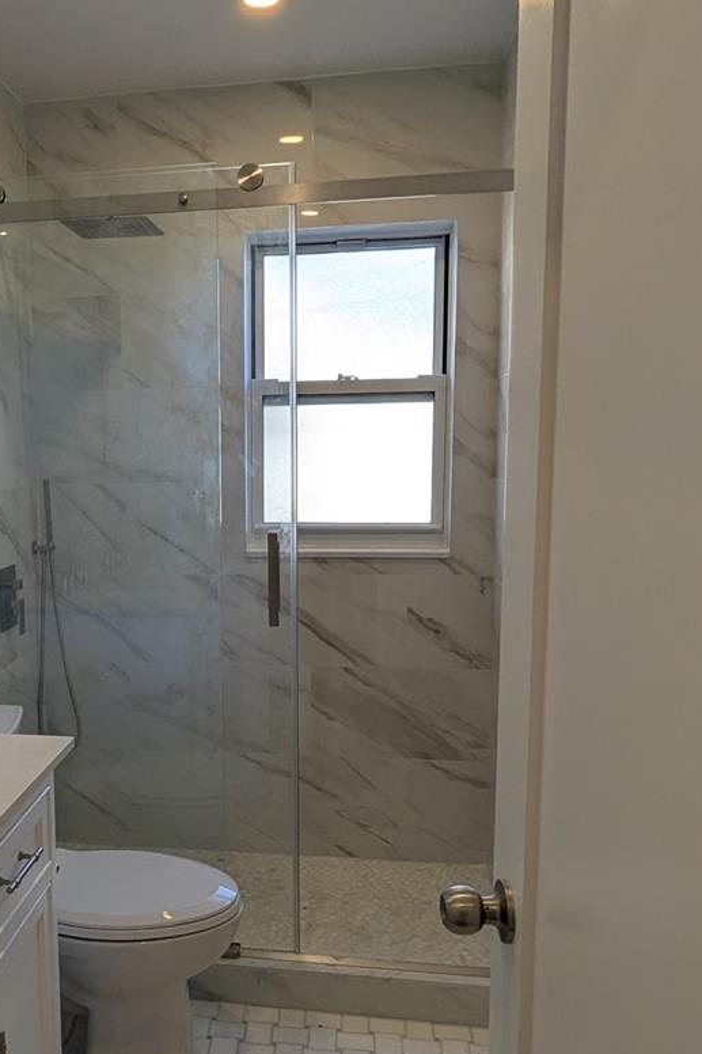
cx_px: 157
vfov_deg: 57.1
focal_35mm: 33
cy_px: 585
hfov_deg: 38.7
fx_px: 966
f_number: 2.2
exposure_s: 1/96.3
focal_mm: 2.35
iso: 51
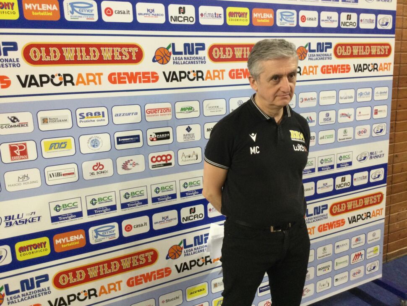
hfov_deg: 58.3
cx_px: 204
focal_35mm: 31
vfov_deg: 45.5
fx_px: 365
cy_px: 153
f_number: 2.4
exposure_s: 1/33
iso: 160
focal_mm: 3.3
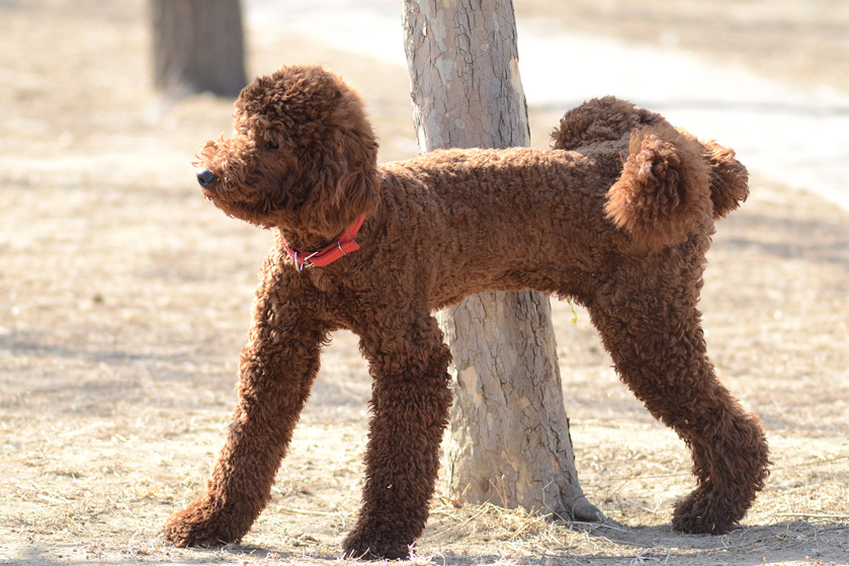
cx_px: 428
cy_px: 284
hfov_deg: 7.5
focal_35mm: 273
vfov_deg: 5.0
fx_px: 6437
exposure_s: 1/1000
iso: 400
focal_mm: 180
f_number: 3.5
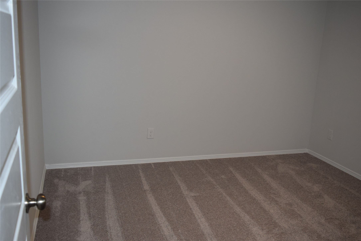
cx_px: 180
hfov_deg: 53.1
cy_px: 120
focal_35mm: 36
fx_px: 361
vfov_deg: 36.9
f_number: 4.5
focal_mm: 24
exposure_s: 1/80
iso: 800
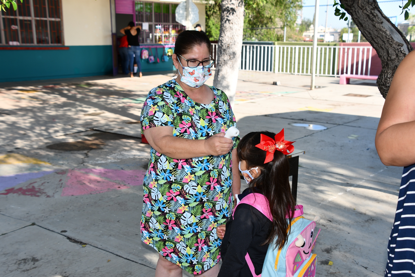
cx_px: 208
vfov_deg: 29.9
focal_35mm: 45
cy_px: 138
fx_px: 519
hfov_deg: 43.6
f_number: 6.3
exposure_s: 1/250
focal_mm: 30
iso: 100
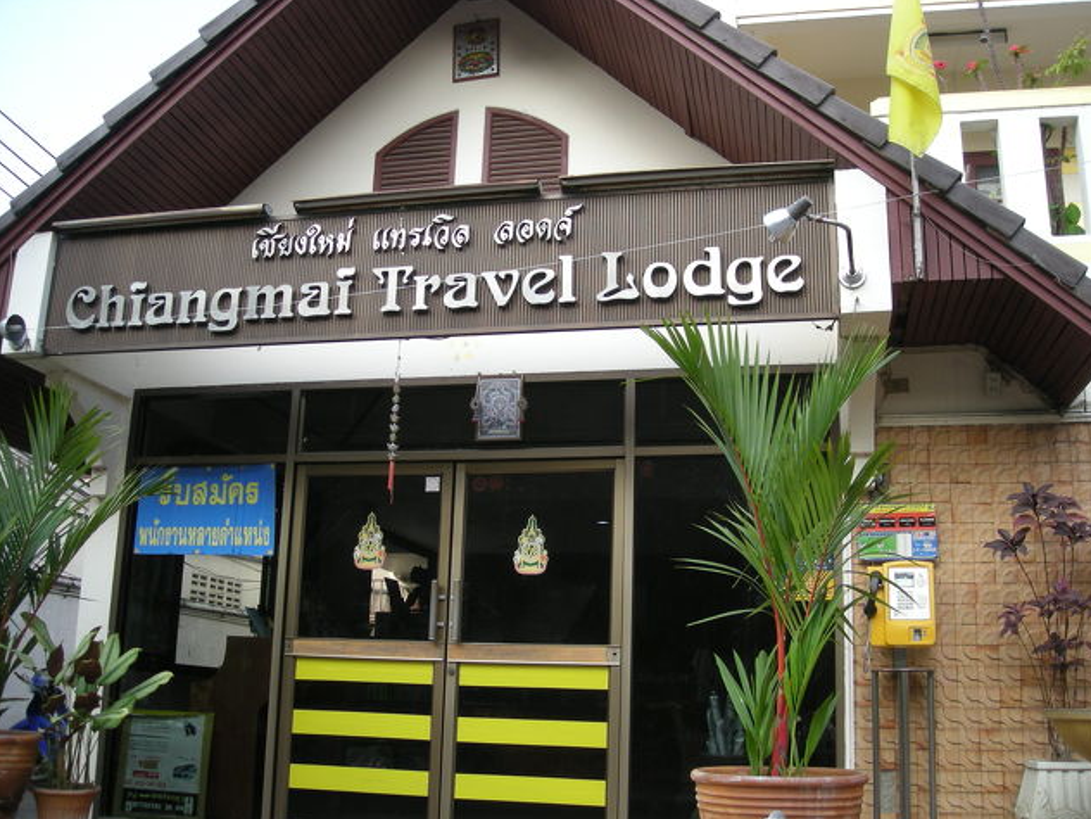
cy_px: 416
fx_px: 1135
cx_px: 556
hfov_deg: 51.4
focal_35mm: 36
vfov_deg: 39.7
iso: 50
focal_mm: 5.7
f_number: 2.8
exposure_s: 1/114
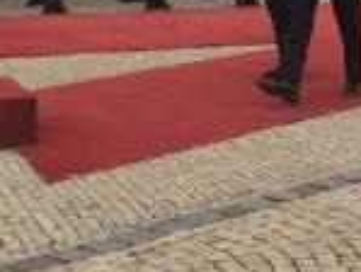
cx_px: 97
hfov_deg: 14.3
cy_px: -153
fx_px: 1430
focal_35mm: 137
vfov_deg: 10.4
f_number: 2.4
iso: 32
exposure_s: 1/539
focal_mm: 3.3
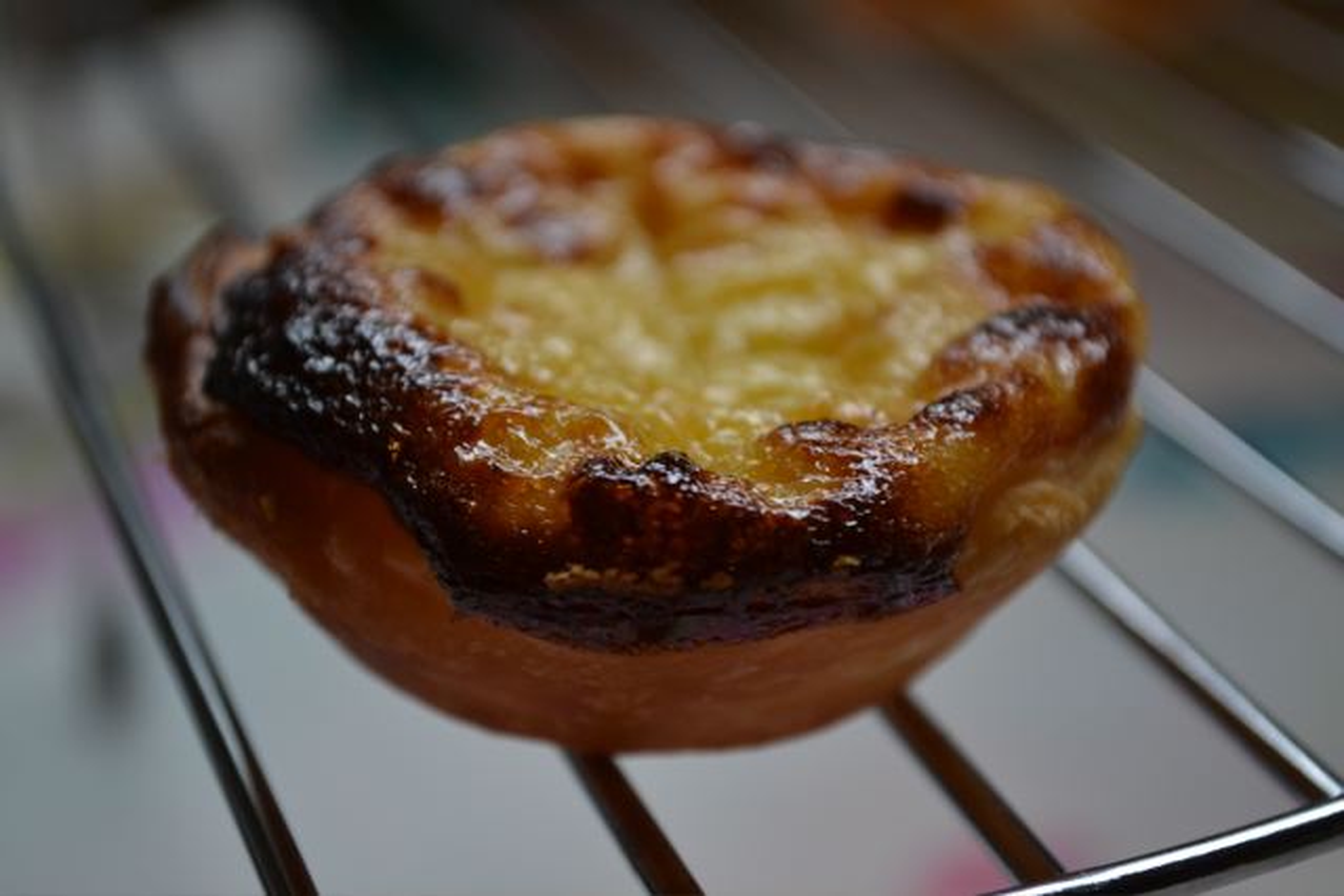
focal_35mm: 82
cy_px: 448
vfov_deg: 16.6
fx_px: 3080
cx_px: 672
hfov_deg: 24.6
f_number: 5.6
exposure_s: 1/60
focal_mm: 55
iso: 640
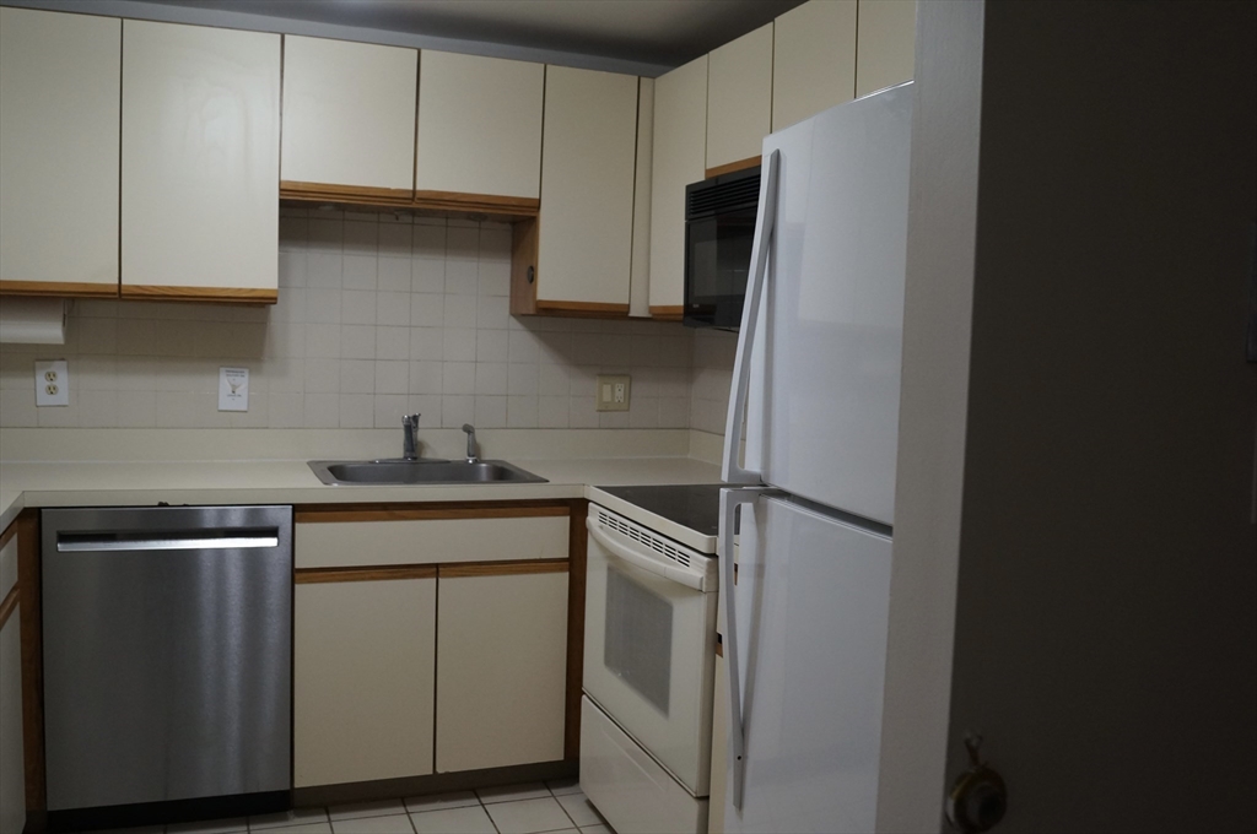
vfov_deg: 43.5
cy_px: 417
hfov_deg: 62.0
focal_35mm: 30
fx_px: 1046
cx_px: 628
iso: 640
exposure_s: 1/60
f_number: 4
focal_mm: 20
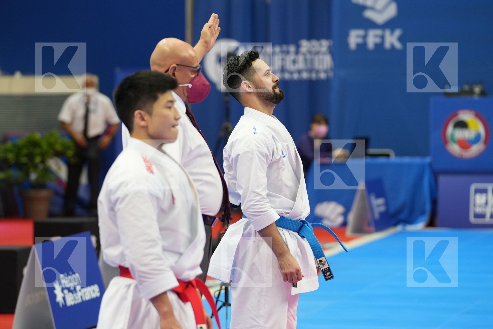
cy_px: 164
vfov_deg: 7.1
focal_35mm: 193
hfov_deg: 10.7
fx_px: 2643
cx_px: 246
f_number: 2.8
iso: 1600
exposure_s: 1/500
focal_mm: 129
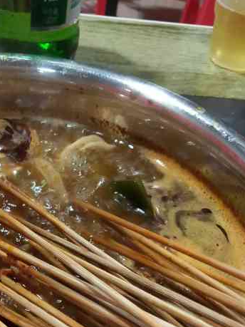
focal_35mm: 61
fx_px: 576
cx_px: 29
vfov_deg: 30.6
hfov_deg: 23.4
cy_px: 280
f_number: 1.8
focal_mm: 3.95
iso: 263
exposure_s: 1/50
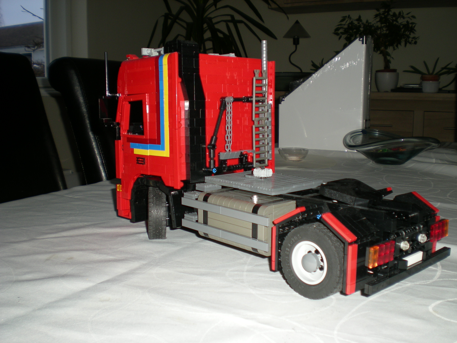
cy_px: 172
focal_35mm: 38
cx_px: 228
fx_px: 502
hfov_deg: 49.0
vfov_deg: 37.7
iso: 50
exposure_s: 1/60
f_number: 3.1
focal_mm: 6.3
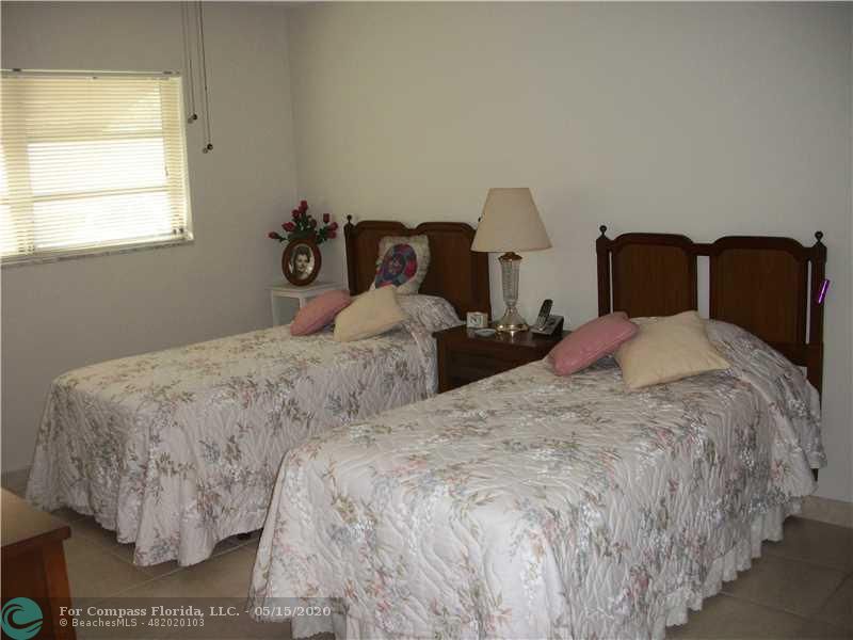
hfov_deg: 52.6
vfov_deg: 40.7
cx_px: 426
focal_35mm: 35
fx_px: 862
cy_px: 320
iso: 160
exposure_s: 1/30
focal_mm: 6.3
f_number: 3.1
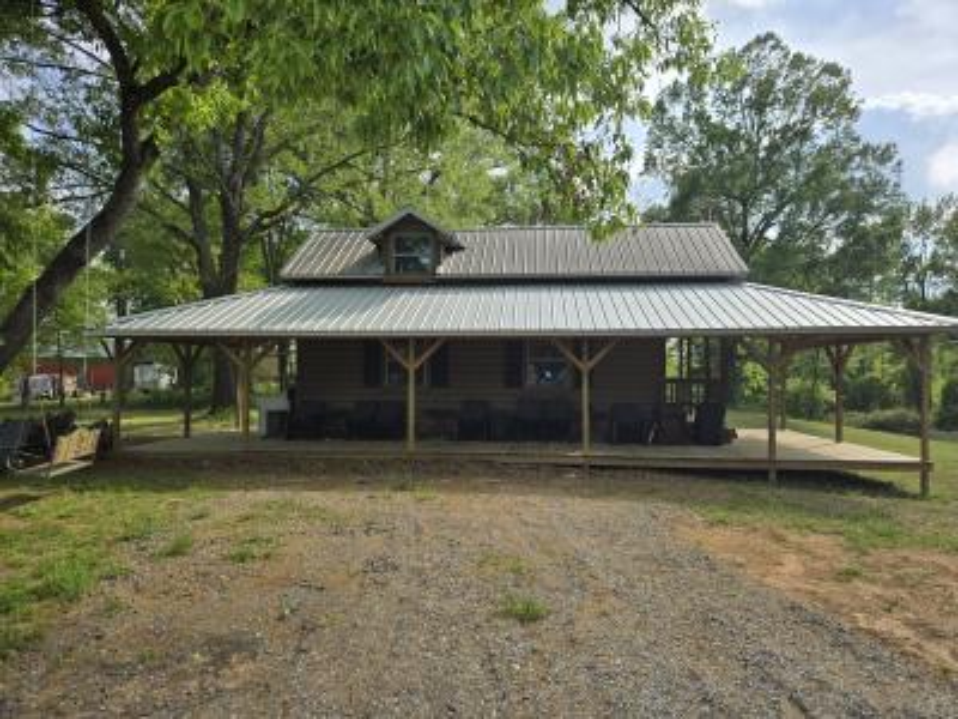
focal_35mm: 23
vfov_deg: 58.9
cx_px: 479
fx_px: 637
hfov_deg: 73.9
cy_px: 360
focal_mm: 5.4
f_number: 1.8
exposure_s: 1/2969
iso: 25
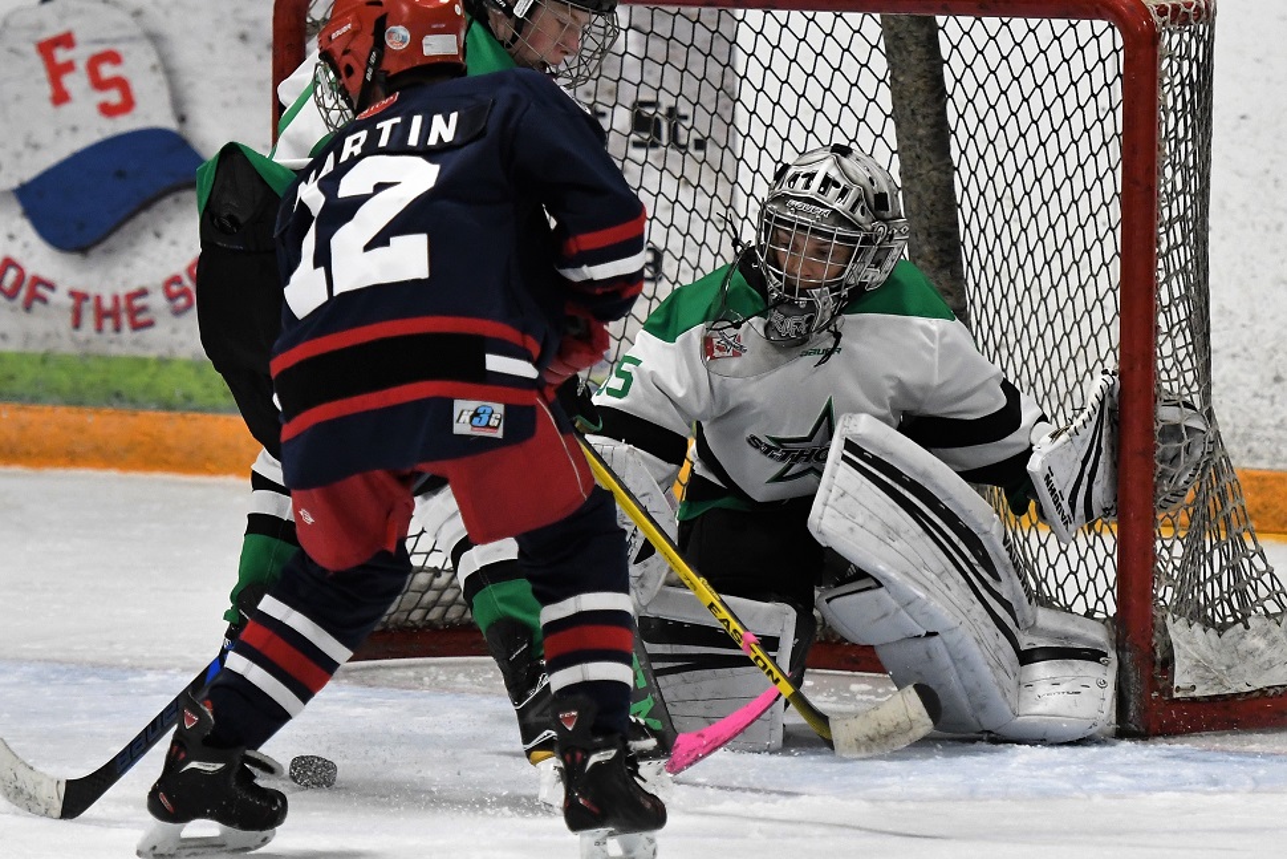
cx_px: 644
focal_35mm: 188
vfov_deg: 7.3
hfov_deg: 11.0
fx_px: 6704
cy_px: 430
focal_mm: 125
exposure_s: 1/1000
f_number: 2.8
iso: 2500
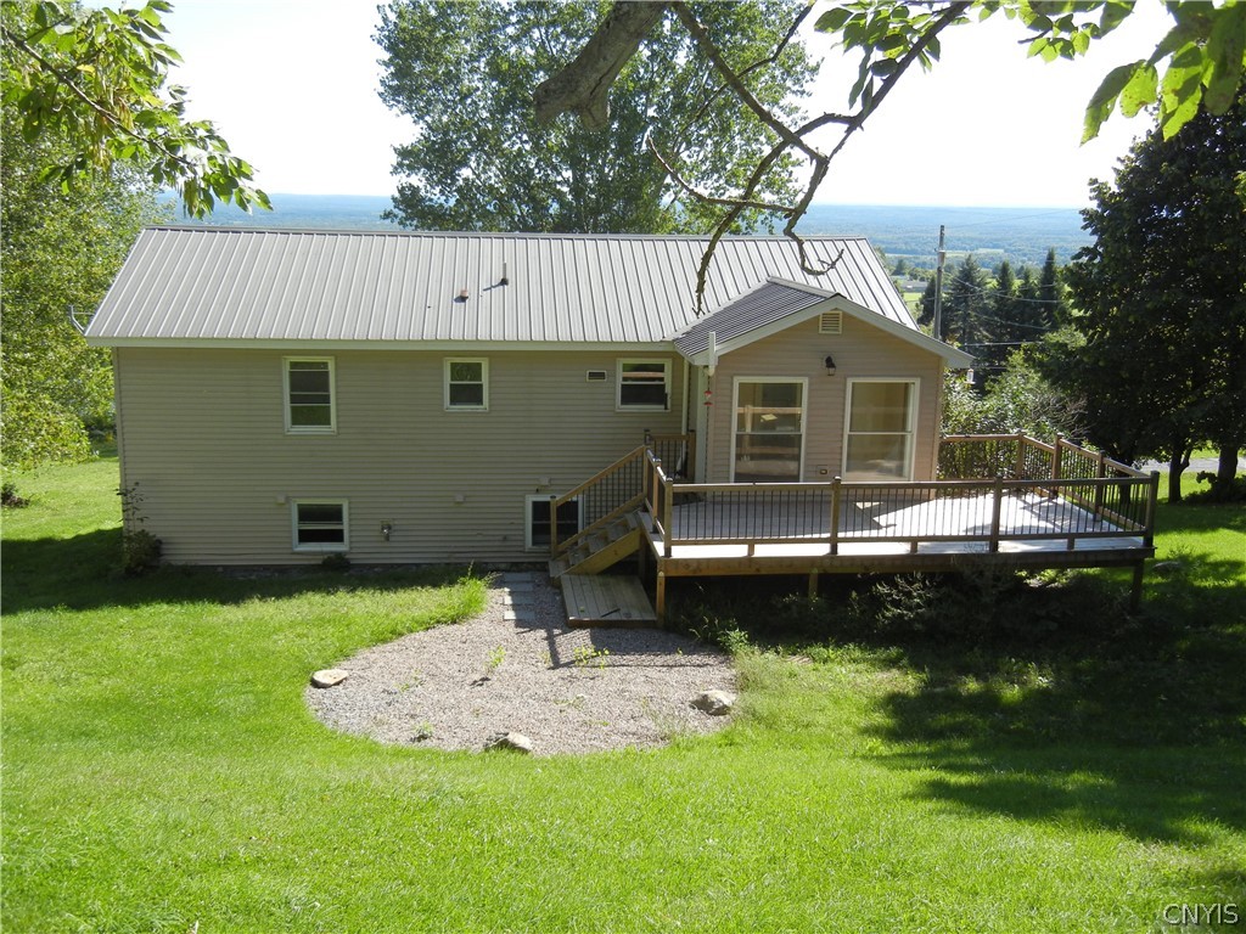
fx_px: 1224
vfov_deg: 41.8
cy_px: 467
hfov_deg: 54.0
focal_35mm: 34
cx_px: 623
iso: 160
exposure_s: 1/566
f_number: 3.6
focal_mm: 6.2
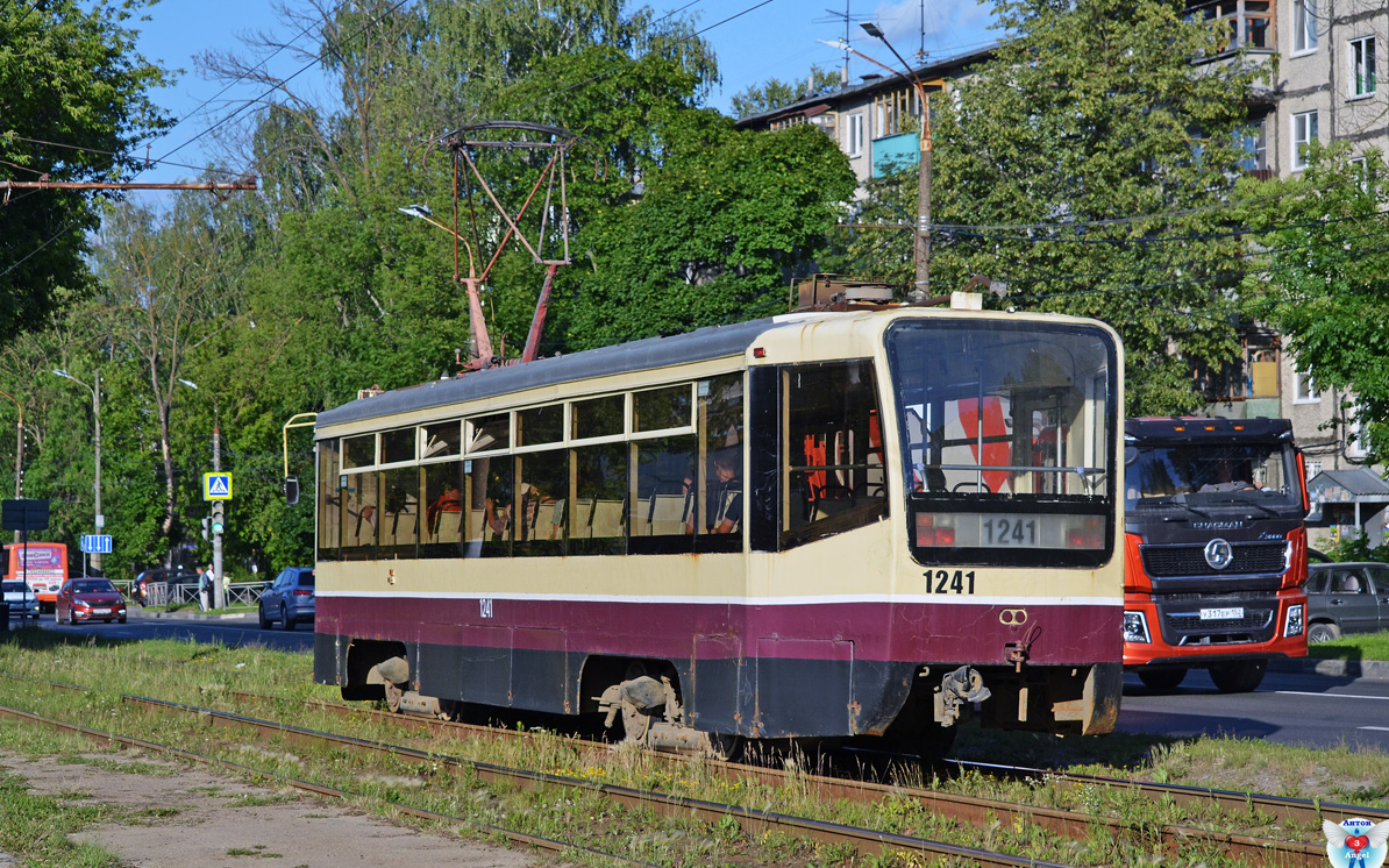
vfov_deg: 15.4
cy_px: 413
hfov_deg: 24.5
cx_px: 694
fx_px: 3199
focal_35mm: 85
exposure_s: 1/1600
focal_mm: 55
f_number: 6.3
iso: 400
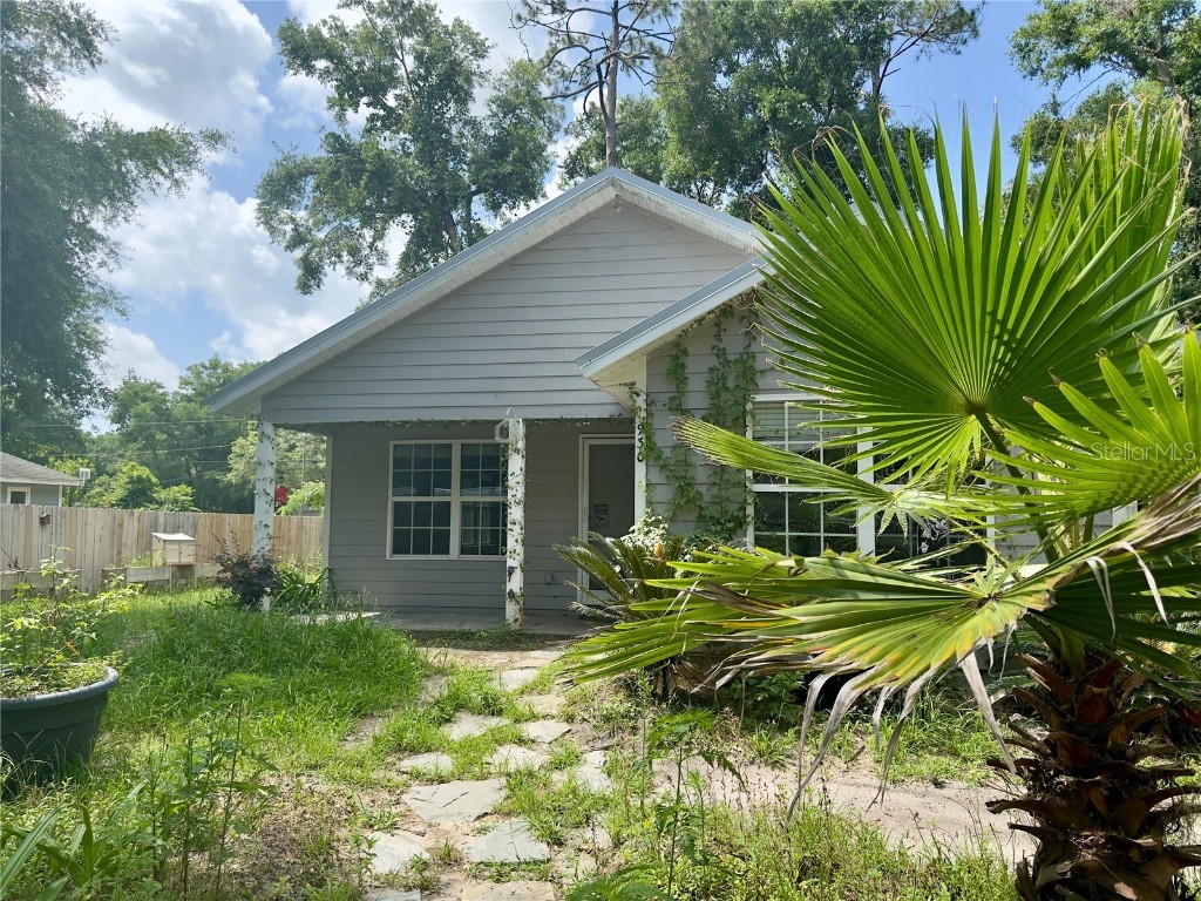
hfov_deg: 71.6
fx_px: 833
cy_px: 450
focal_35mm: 24
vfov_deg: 56.8
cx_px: 600
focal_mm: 6.76
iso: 80
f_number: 1.78
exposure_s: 1/1678
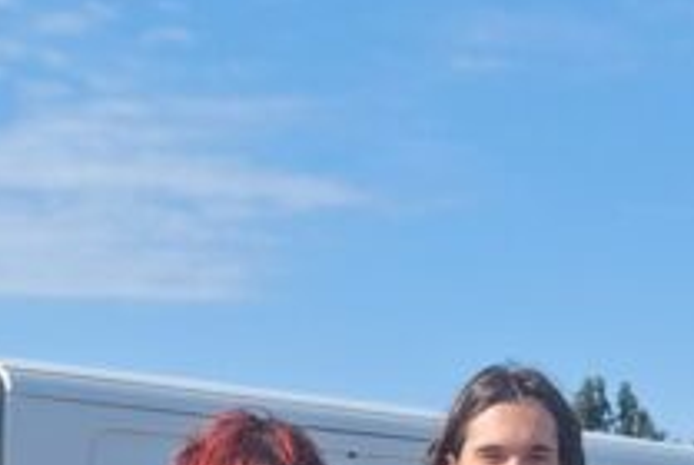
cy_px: 996
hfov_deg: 17.4
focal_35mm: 117
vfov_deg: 10.6
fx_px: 2259
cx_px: 239
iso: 40
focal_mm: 5.54
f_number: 1.8
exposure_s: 1/2571
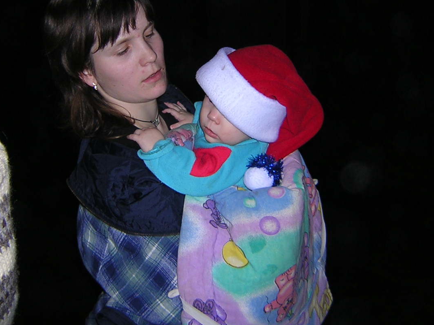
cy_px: 94
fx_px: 677
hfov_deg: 35.5
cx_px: 222
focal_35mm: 54
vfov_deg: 26.8
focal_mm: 4.7
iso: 100
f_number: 2.6
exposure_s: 1/60.1
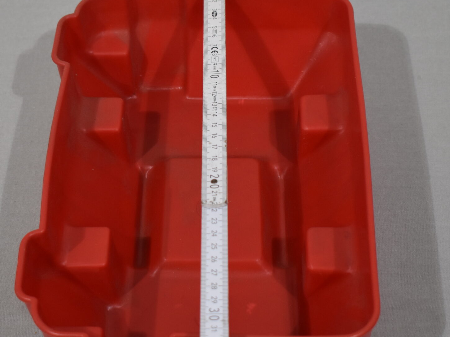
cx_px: 194
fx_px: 1025
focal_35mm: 79
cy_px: 171
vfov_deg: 18.7
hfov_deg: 24.7
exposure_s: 1/250
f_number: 4.2
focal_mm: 31
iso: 640
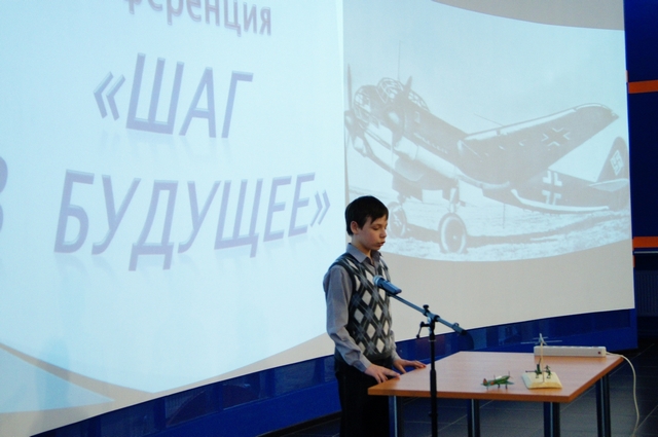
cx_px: 329
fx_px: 958
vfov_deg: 25.7
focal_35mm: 52
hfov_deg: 37.9
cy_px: 218
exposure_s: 1/30
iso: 1600
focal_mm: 35
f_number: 5
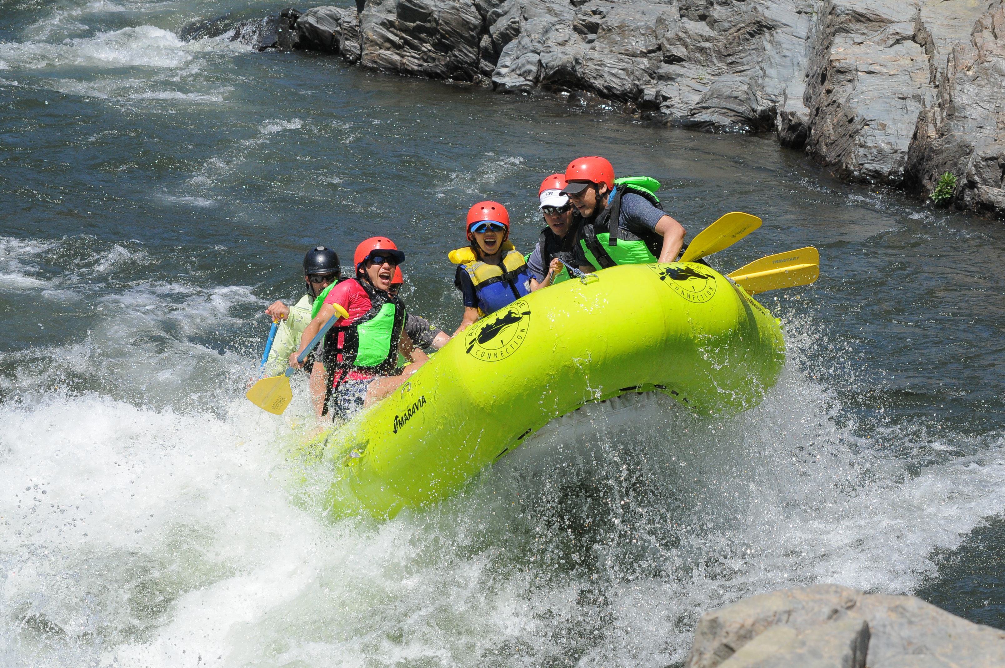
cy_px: 334
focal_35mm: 129
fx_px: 3597
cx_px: 502
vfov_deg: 10.6
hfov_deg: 15.9
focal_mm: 86
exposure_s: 1/1000
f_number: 11
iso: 640
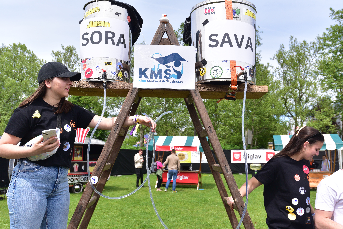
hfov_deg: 58.7
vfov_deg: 41.1
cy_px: 114
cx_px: 172
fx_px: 305
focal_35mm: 32
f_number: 5.6
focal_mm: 32
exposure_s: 1/1250
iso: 400
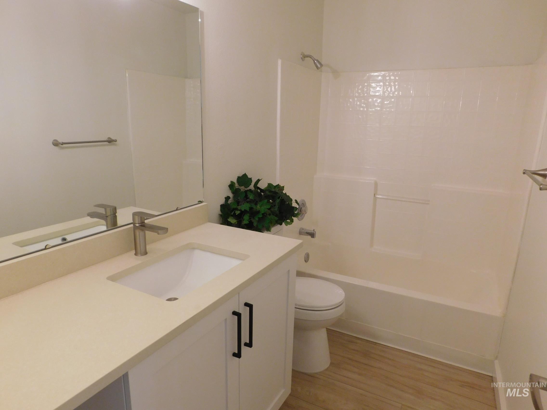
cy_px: 205
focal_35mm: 23
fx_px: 363
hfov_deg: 73.9
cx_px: 274
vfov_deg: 58.9
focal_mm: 4
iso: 200
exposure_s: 1/30
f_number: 3
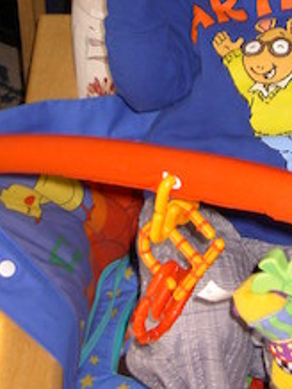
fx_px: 1235
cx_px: 242
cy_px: 39
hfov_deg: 13.4
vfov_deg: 17.6
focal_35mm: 110
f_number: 3.8
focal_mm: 9.9
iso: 100
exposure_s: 1/80
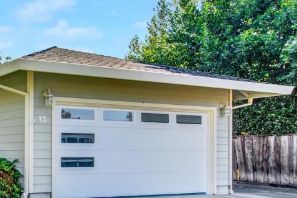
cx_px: -80
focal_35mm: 44
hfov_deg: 33.6
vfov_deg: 30.1
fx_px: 363
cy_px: 148
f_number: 14
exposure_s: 1/40
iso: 100
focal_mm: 14
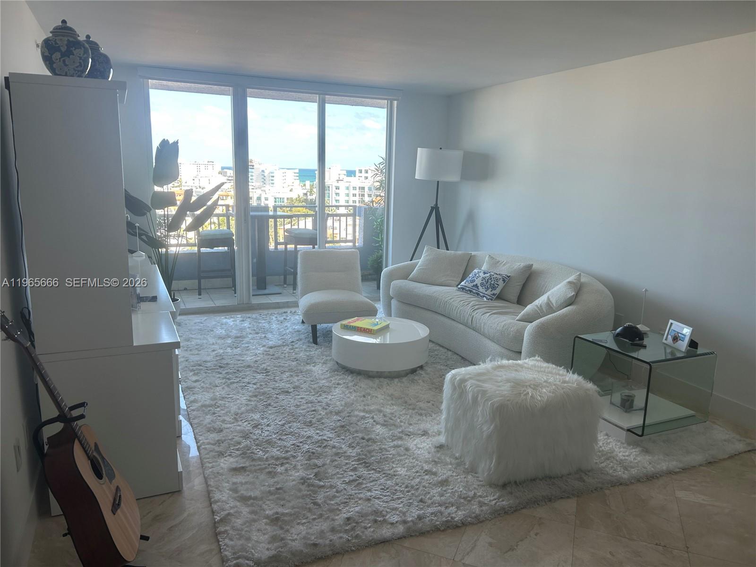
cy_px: 284
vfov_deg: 53.1
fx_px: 568
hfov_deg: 67.3
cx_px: 378
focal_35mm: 26
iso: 40
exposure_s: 1/234
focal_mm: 5.7
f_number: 1.5
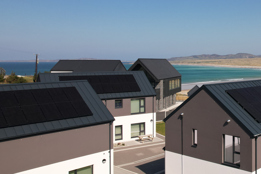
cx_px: 225
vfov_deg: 31.6
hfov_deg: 43.2
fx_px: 304
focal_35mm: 42
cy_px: 54
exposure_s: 1/160
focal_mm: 8.38
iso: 100
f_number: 2.8
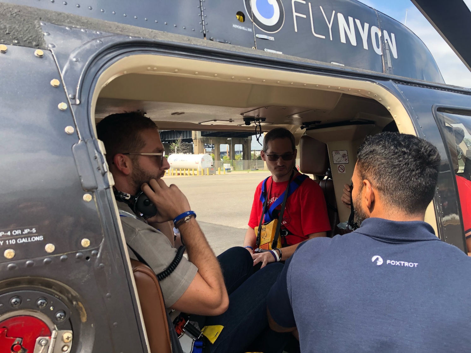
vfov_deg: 49.7
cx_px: 236
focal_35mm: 28
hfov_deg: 63.4
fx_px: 381
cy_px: 176
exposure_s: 1/585
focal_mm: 3.99
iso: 20
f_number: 1.8
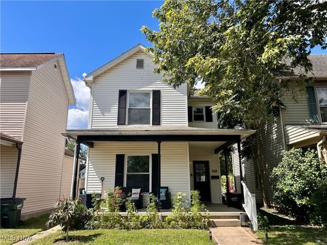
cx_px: 164
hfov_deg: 67.3
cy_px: 122
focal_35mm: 26
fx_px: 246
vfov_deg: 53.1
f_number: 1.5
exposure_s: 1/2404
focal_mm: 5.7
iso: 50
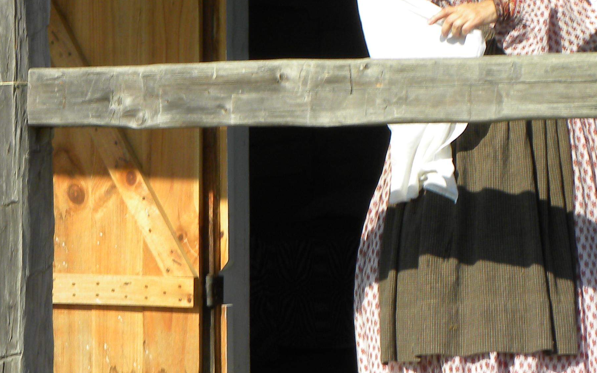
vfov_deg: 5.9
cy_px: 195
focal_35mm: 223
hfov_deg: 9.4
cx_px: 114
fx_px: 3628
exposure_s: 1/262
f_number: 5
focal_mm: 16.9
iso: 64
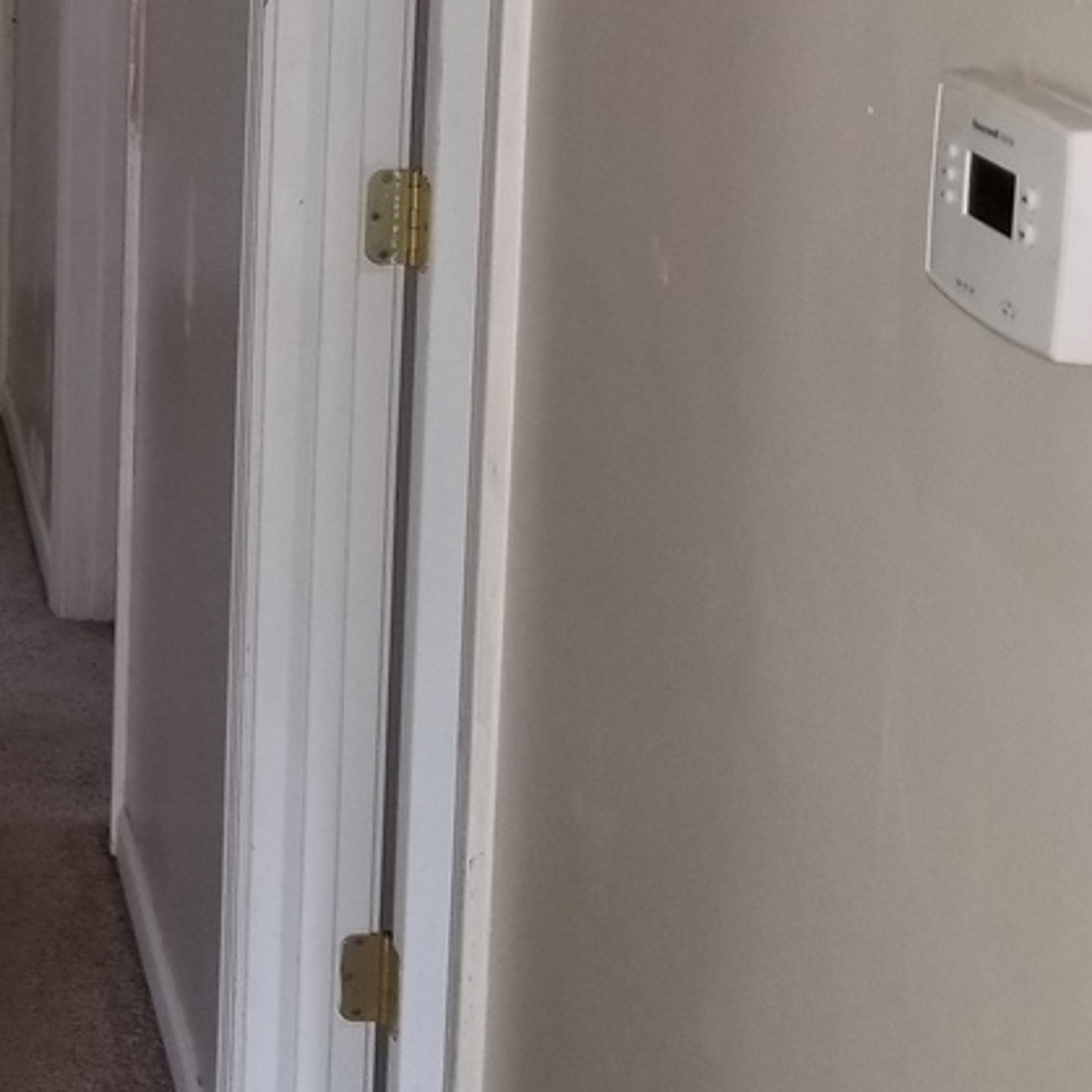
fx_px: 2820
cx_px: -214
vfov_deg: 21.5
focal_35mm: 79
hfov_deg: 20.5
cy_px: 149
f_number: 1.7
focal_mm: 4.25
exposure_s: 1/24
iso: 125
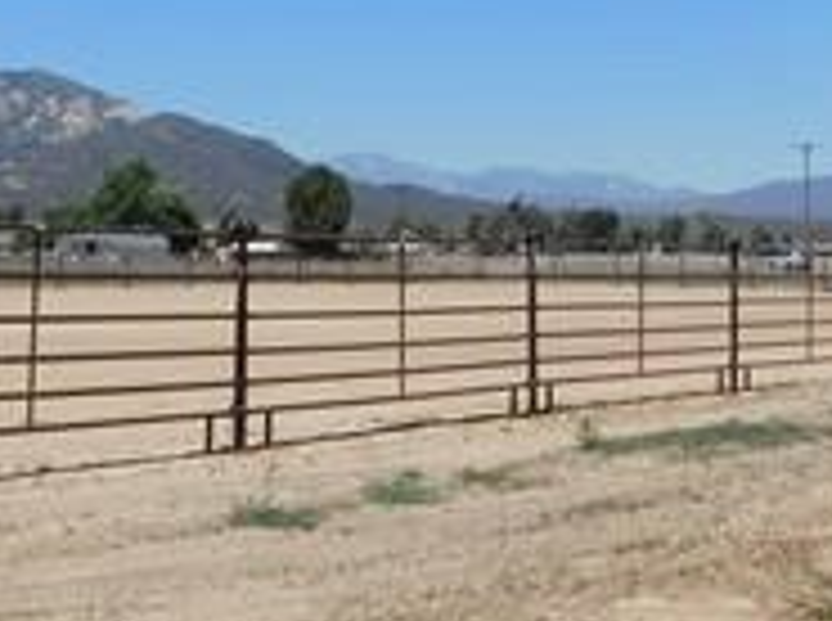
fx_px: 1751
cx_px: 468
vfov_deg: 19.9
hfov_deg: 26.7
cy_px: 119
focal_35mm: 73
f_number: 6.4
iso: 125
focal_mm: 5.3
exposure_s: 1/640
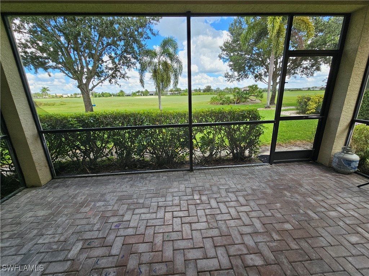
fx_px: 139
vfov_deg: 89.9
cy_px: 138
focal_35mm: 13
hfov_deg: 106.2
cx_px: 184
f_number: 2.2
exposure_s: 1/328
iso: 50
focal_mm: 2.2
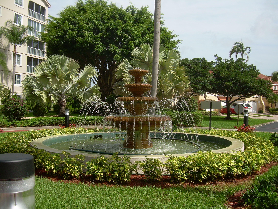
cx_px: 139
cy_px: 104
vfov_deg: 37.7
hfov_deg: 49.0
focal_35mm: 38
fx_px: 305
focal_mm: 6.3
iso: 50
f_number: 2.8
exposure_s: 1/841
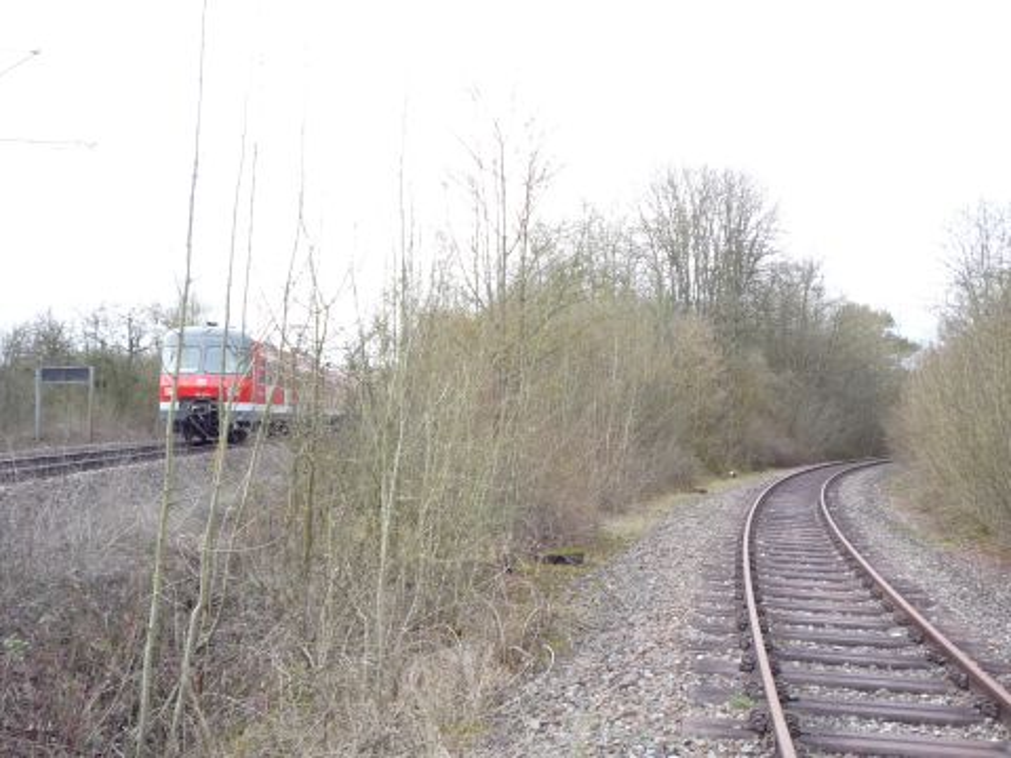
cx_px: 506
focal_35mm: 41
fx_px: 1197
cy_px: 379
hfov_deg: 45.8
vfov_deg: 35.1
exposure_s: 1/125
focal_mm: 5.2
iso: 100
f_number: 4
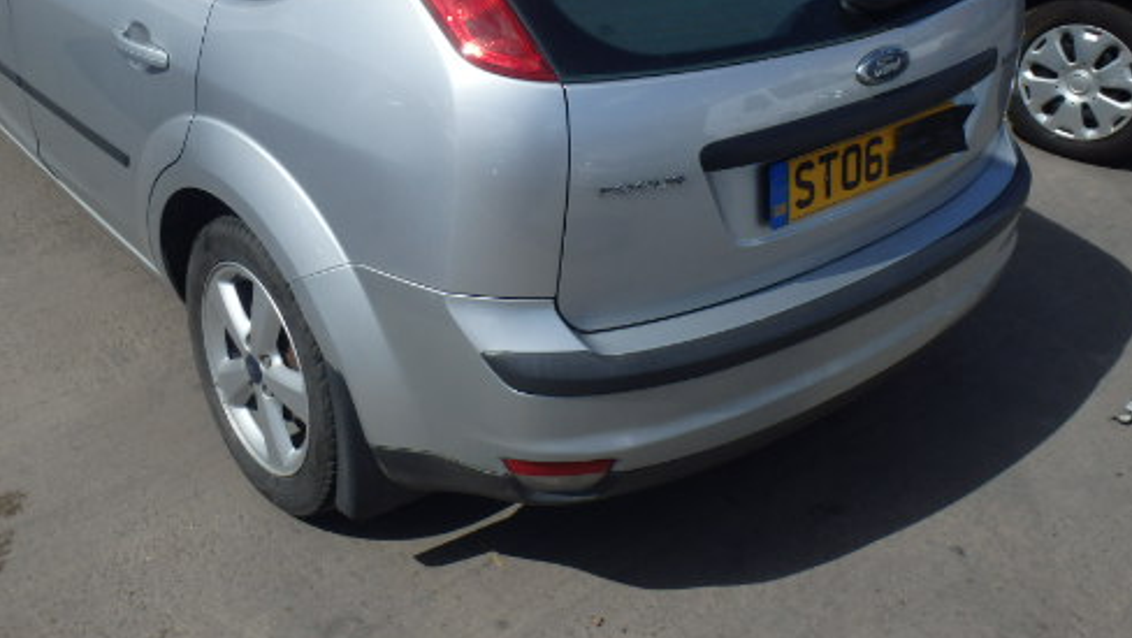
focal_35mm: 40
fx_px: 1201
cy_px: 162
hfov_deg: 50.1
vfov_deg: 29.3
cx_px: 443
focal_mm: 5
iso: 125
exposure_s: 1/200
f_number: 11
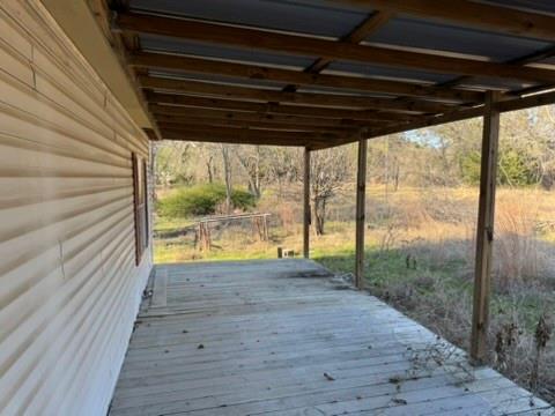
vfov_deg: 56.8
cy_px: 208
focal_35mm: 24
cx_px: 278
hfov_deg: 71.6
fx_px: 385
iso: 80
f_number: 1.78
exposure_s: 1/518
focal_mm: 6.76
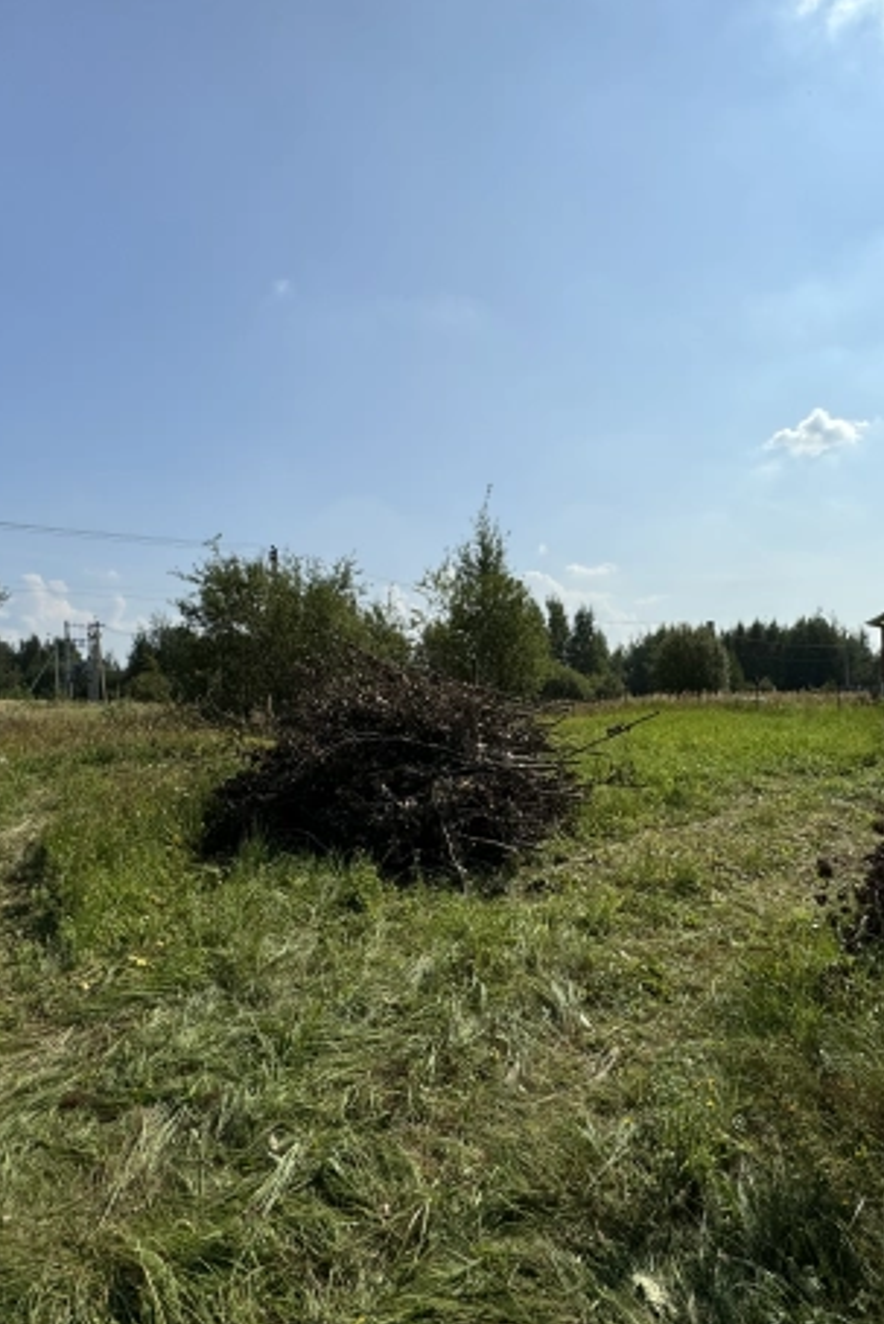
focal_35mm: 20
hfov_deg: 61.8
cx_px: 493
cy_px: 674
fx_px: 736
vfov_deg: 84.0
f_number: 2.2
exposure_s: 1/4132
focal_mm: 2.22
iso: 50
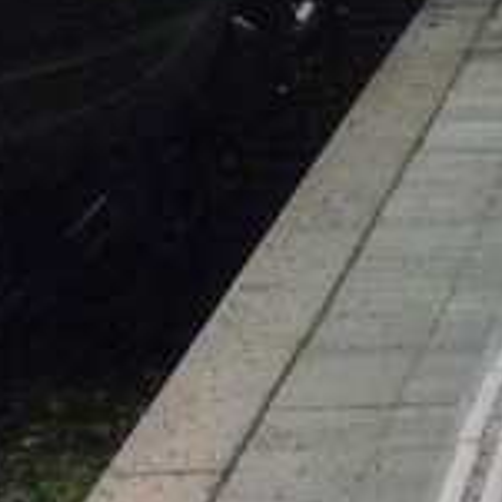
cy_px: -718
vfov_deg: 2.7
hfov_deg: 2.7
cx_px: 150
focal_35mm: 655
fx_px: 10747
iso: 500
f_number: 4.7
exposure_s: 1/200
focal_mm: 19.1
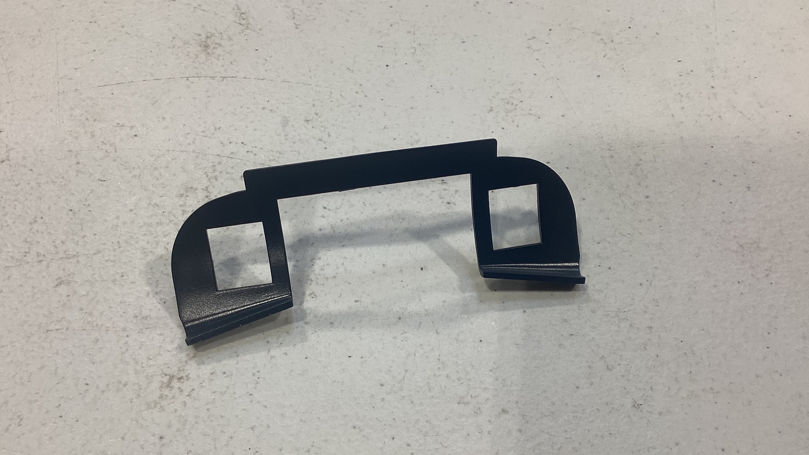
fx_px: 729
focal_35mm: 34
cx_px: 404
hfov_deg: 58.0
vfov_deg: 34.6
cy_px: 249
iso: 50
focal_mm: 3.3
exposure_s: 1/60
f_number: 2.4
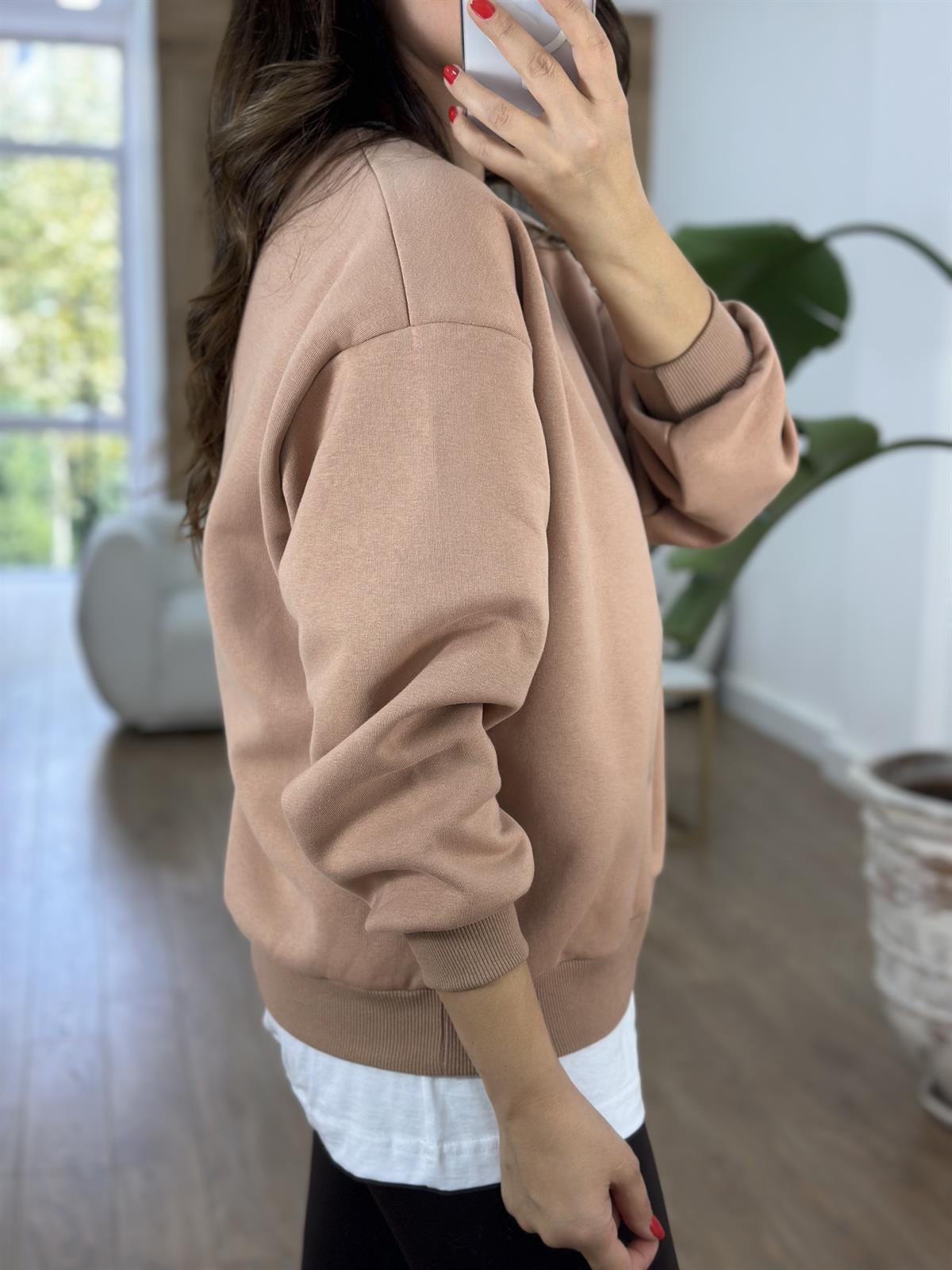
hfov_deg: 30.3
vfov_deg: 39.7
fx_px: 1760
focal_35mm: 48
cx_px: 476
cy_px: 635
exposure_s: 1/146
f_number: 1.78
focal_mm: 6.86
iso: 64
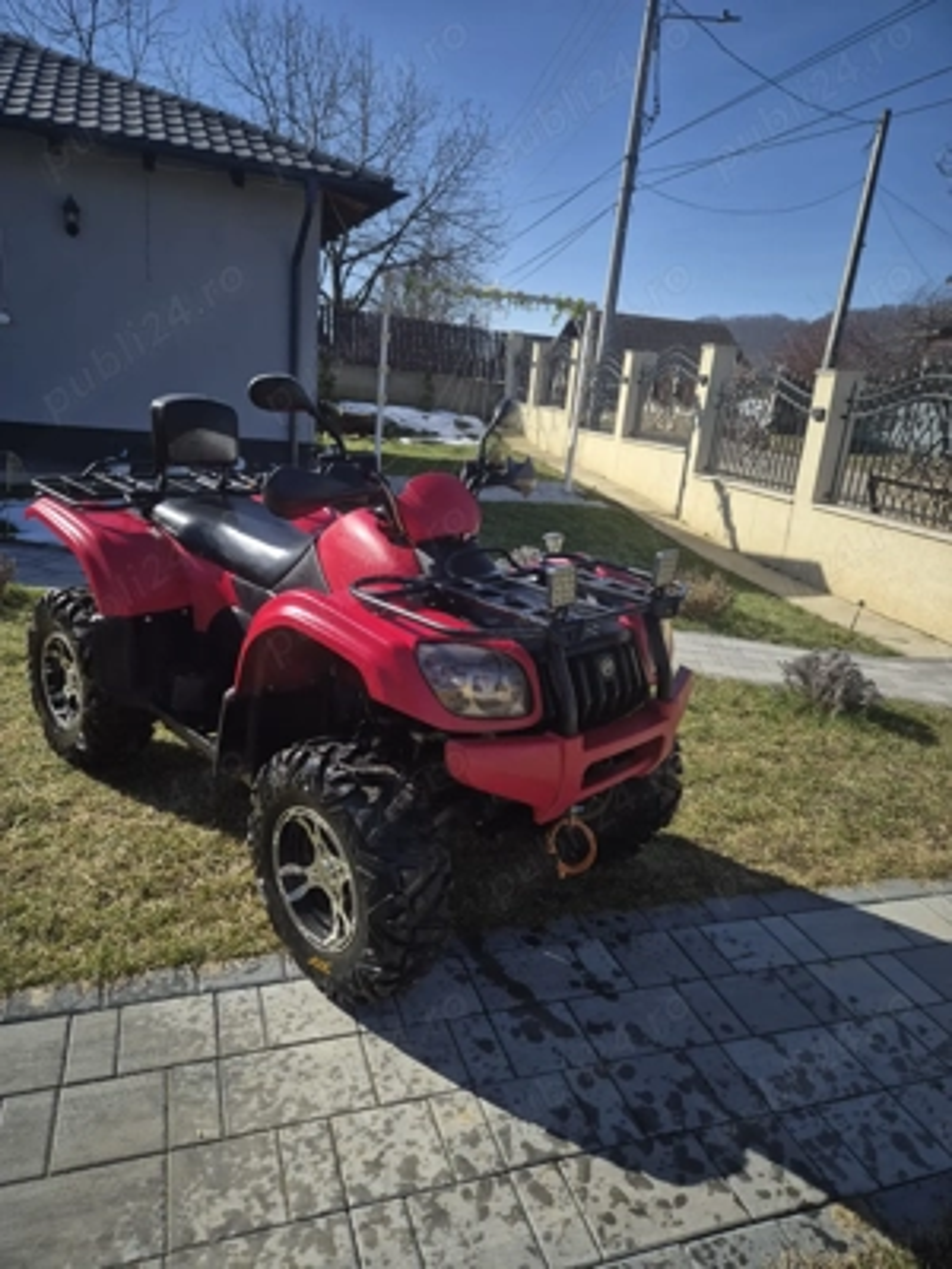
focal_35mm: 23
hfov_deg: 58.9
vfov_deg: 73.9
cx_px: 476
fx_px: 843
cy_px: 634
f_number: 1.8
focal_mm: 5.4
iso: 25
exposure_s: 1/1200
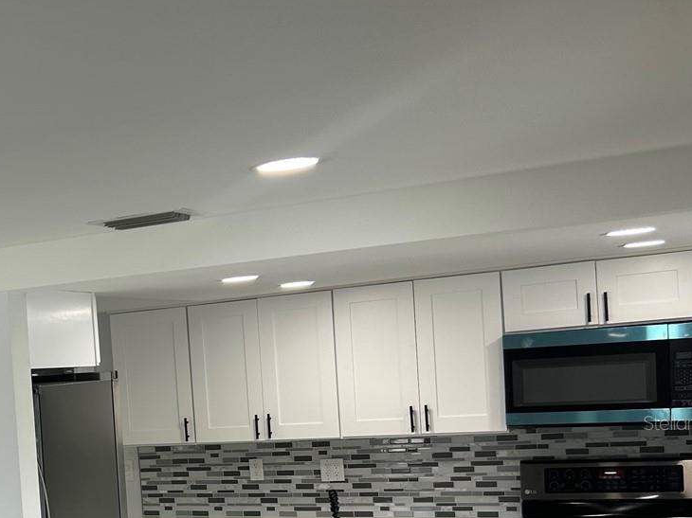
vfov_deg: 25.2
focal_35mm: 57
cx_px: -26
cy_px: 422
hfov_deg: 30.9
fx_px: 1139
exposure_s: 1/120
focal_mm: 5.7
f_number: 1.5
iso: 40
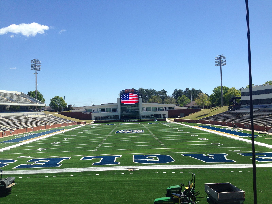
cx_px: 136
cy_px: 102
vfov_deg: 42.9
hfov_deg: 55.4
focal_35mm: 33
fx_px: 259
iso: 50
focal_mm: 4.12
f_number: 2.4
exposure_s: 1/1748
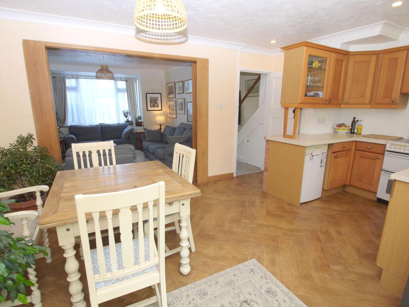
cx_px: 204
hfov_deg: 87.8
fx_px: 213
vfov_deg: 71.6
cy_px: 154
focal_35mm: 18
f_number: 4
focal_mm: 9
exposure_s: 1/60
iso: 100
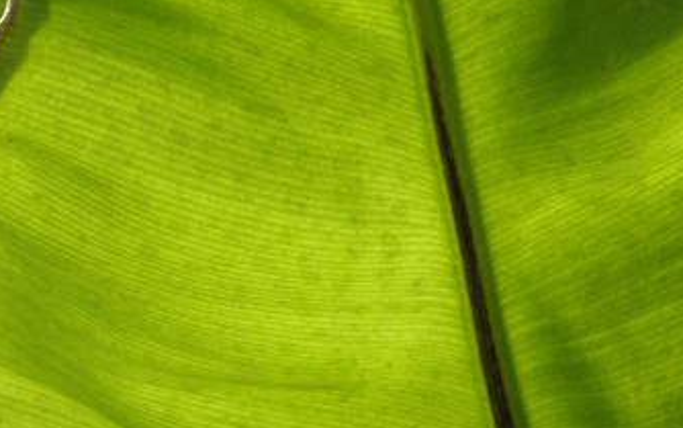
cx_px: 241
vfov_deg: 5.0
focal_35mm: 262
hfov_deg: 8.0
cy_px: -18
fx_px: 4878
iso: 125
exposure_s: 1/160
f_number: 4.4
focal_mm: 23.03
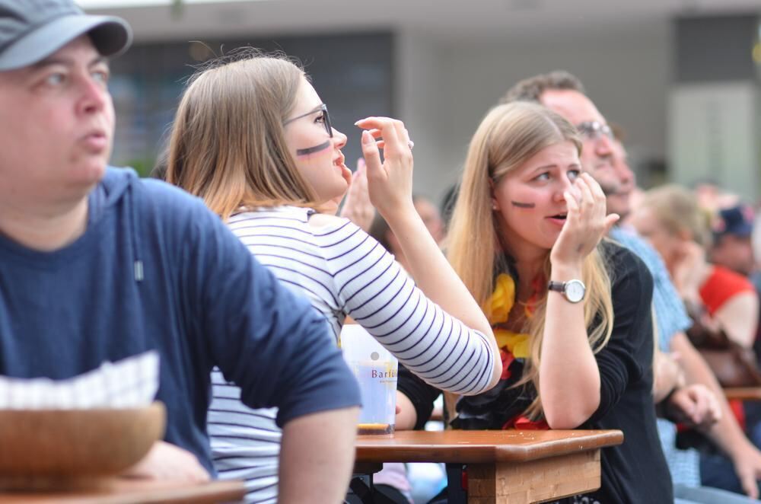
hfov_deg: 16.1
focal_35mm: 128
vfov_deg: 10.7
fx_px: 2689
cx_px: 380
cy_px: 252
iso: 400
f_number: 2.8
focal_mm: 85
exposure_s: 1/250
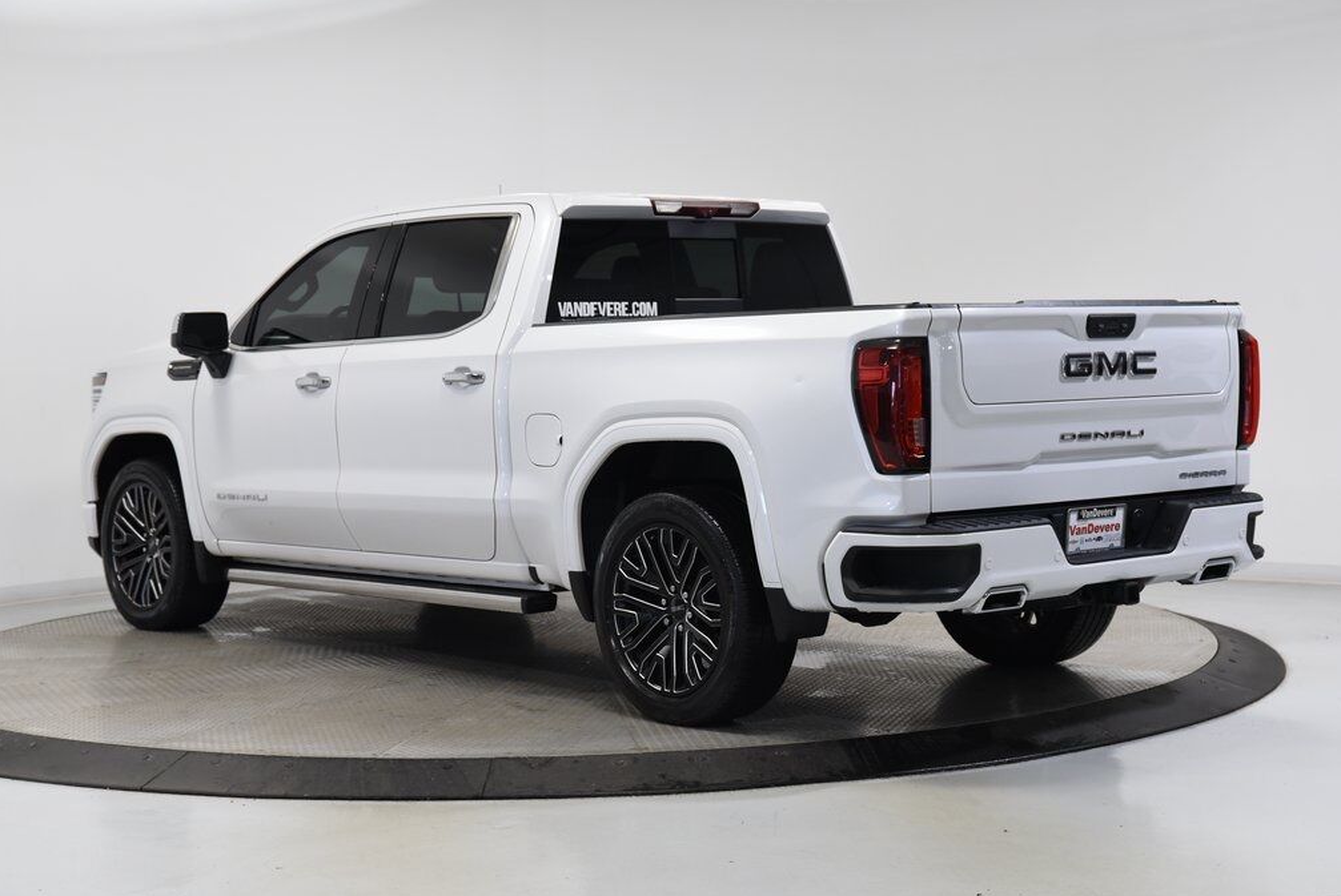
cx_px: 676
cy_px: 450
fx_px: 2274
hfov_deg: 32.9
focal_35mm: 61
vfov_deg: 22.3
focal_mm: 60
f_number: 4.5
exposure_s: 1/100
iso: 1600
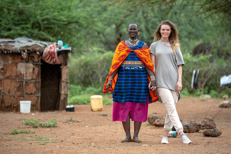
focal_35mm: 195
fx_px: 1252
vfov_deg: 7.0
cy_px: 77
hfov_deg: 10.5
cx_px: 116
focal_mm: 195
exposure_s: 1/320
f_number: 3.5
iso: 100
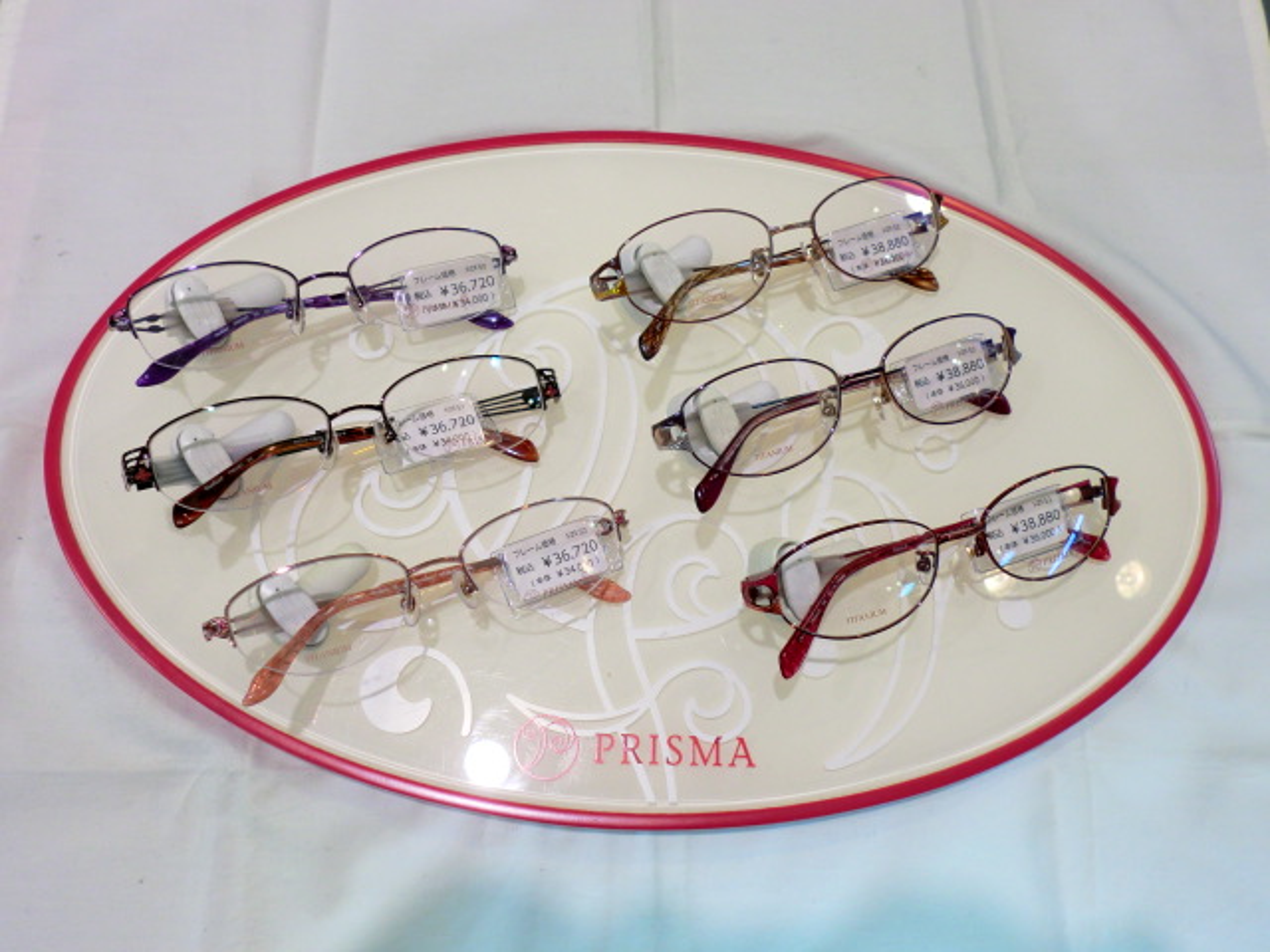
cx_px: 635
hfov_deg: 56.8
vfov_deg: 44.2
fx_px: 1174
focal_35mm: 32
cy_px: 476
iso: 100
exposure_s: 1/60
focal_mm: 5.8
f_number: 3.5
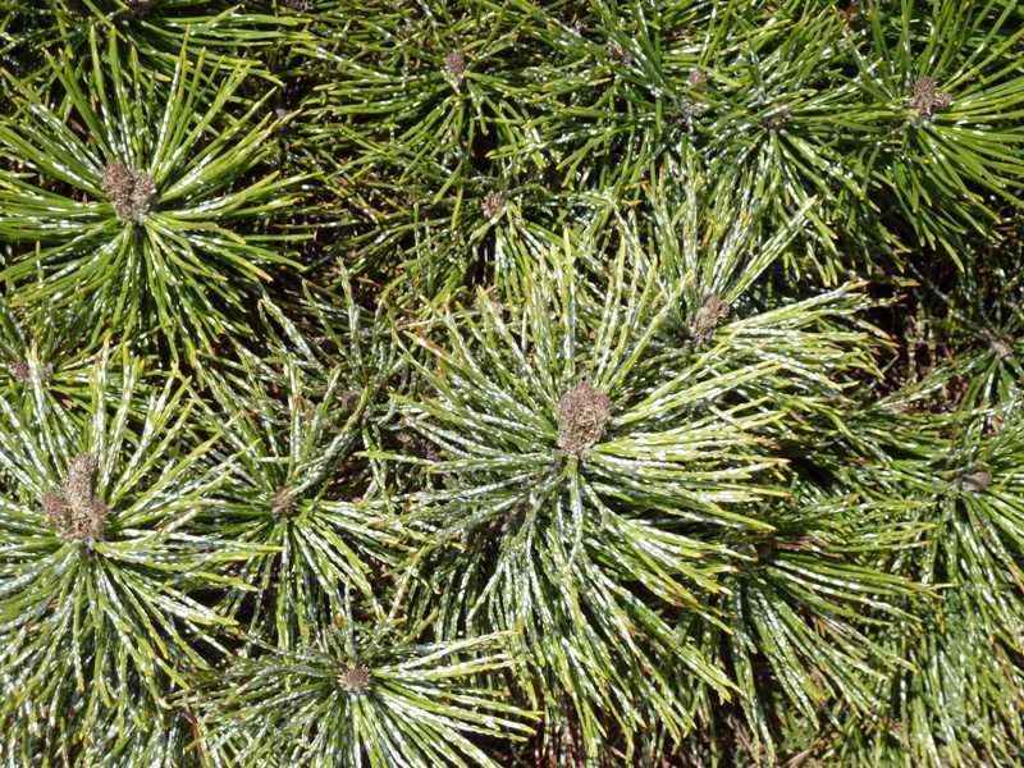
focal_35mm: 90
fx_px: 2662
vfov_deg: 16.4
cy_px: 384
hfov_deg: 21.8
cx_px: 512
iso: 80
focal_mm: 14.7
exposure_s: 1/500
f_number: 4.3
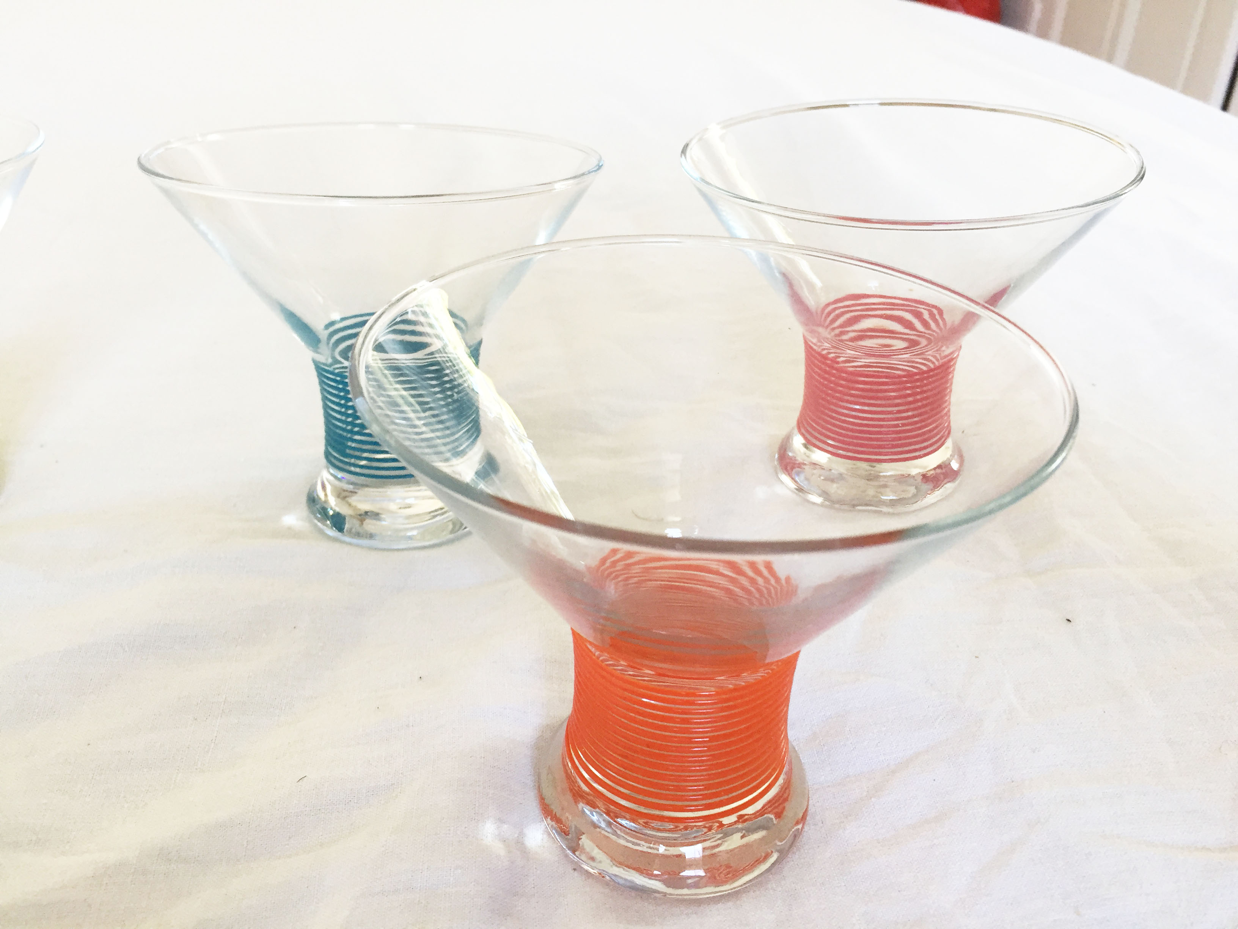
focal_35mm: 29
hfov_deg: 61.7
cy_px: 464
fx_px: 1037
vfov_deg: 48.2
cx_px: 619
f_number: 2.2
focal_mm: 4.15
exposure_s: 1/33
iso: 64
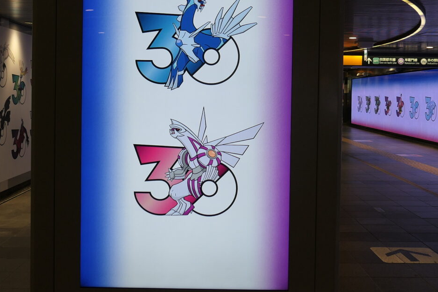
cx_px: 210
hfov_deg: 40.3
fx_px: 596
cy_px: 110
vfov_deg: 27.4
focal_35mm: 49
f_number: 2.8
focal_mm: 8.8
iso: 125
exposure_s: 1/125
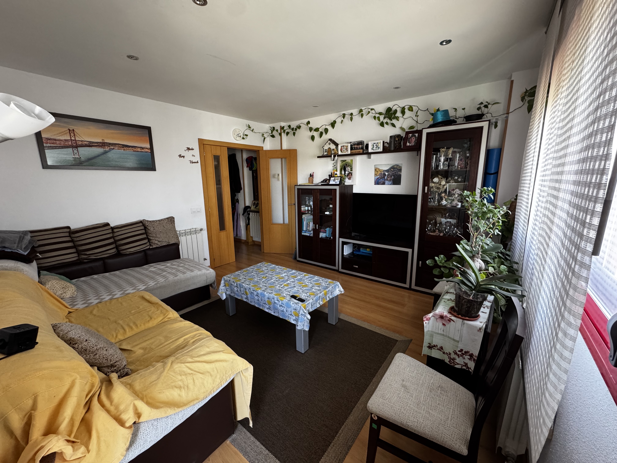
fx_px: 250
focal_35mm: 14
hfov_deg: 102.1
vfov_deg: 85.7
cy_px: 232
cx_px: 308
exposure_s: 1/60
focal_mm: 2.22
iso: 400
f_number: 2.2
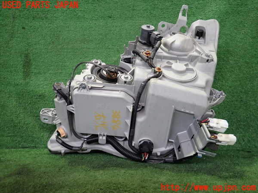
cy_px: 96
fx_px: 186
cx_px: 129
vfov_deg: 54.9
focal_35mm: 25
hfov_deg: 69.4
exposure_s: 1/30
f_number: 2
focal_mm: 4.5
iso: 250
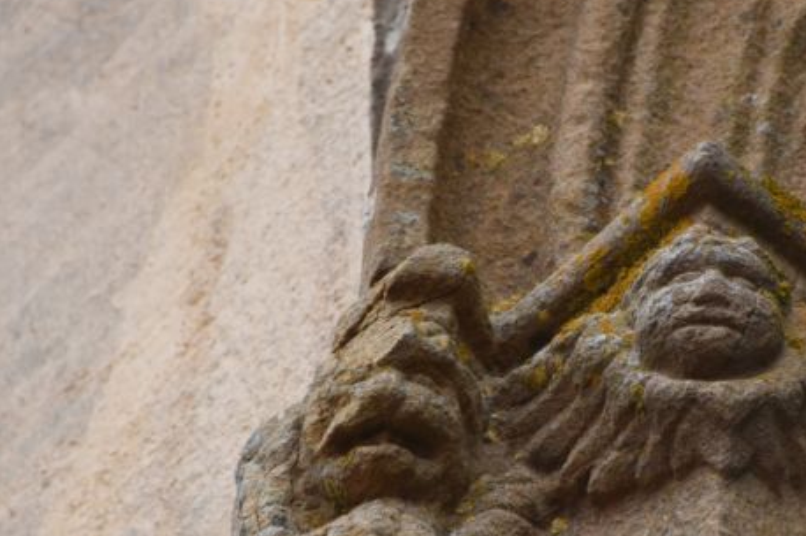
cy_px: 348
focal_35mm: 1007
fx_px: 22536
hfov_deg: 2.0
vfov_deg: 1.4
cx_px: 560
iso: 640
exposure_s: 1/800
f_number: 6.3
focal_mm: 300
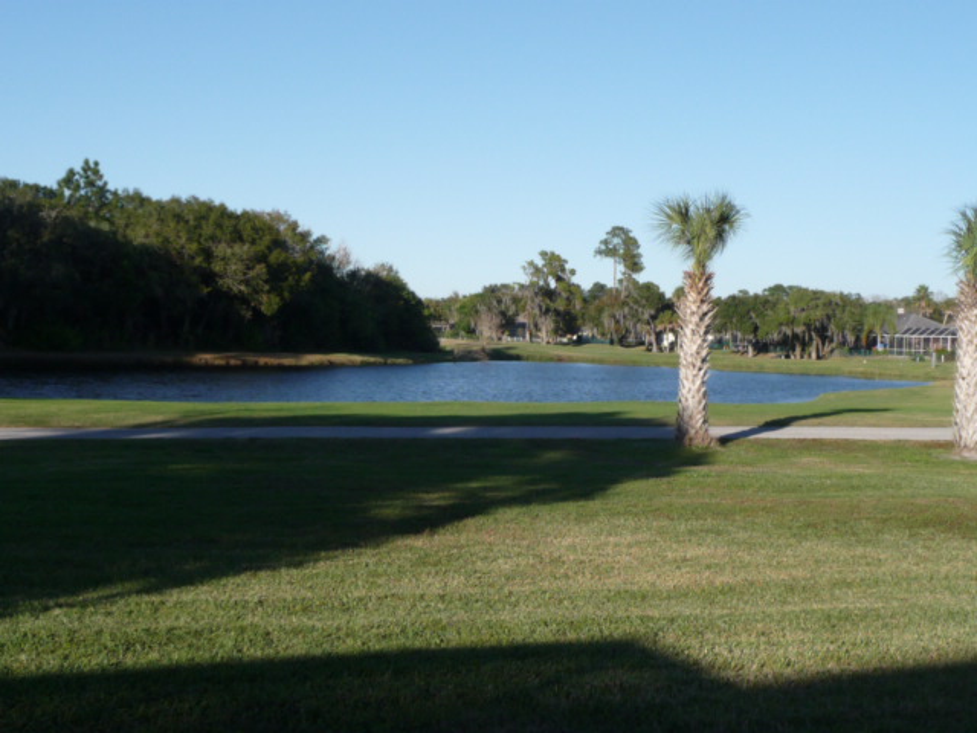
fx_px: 1355
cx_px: 488
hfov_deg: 39.7
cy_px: 366
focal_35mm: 48
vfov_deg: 30.3
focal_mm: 5
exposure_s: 1/1000
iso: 100
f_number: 3.4
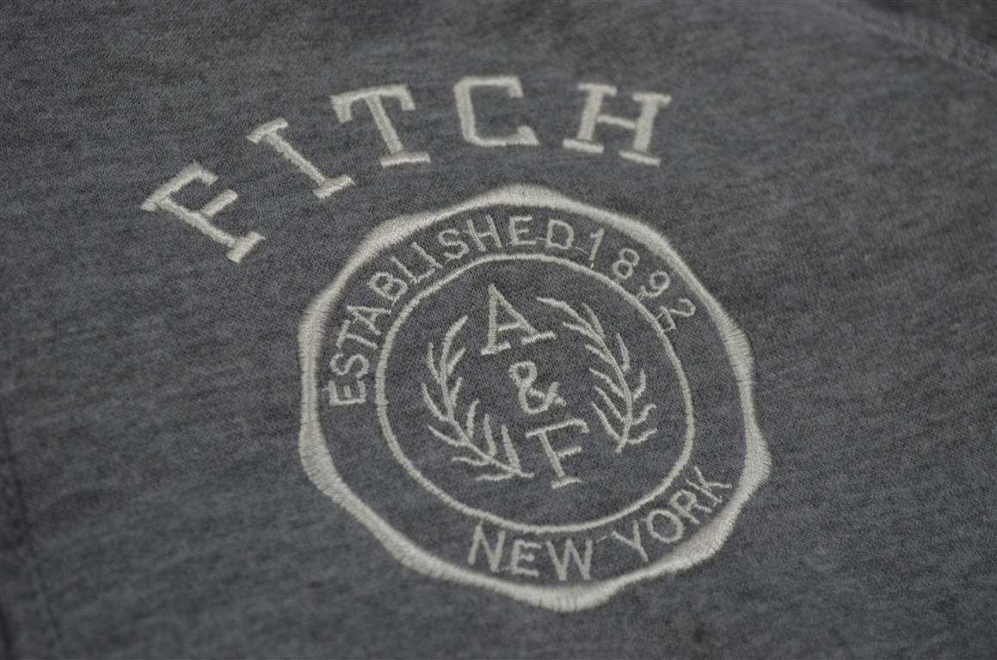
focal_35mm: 69
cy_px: 330
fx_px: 1907
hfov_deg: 29.3
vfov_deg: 19.7
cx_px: 498
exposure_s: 1/80
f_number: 5.3
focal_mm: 46
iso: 400
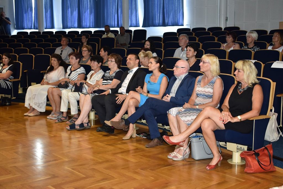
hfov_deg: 41.1
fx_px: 377
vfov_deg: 28.1
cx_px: 142
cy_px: 94
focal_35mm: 48
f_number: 4.5
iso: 640
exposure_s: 1/60
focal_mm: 32
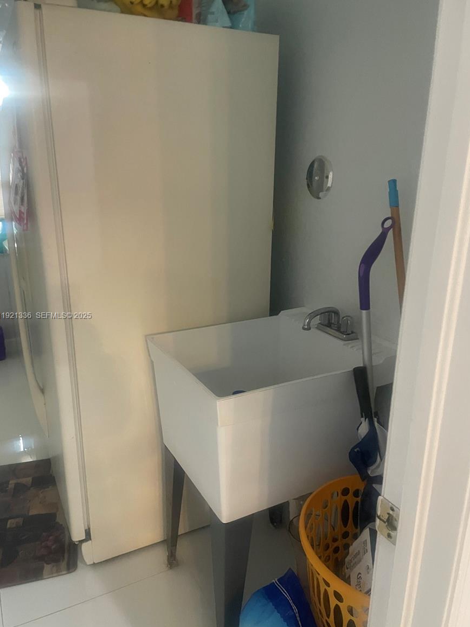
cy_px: 316
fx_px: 489
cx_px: 235
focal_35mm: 27
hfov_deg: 51.4
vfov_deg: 65.3
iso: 500
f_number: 1.6
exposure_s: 1/60
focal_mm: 4.2
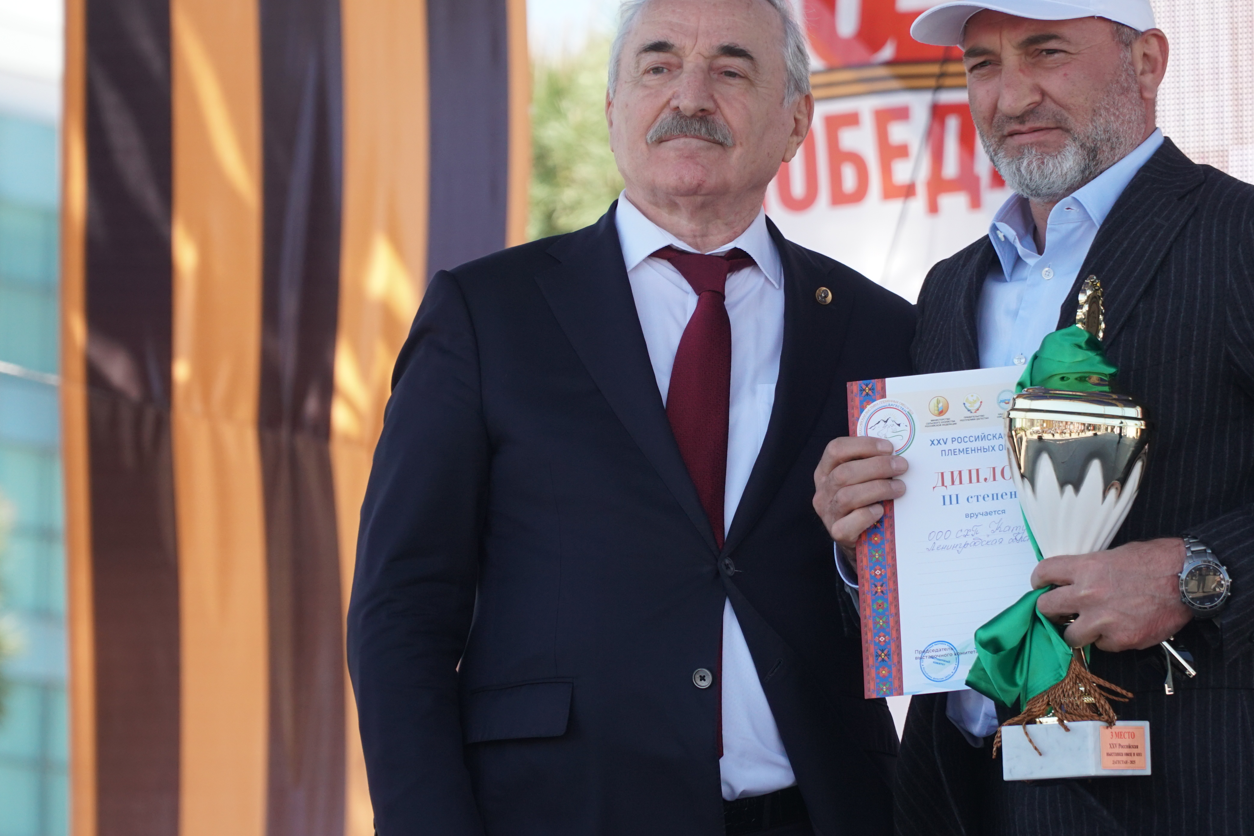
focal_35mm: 226
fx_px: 7862
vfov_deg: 6.1
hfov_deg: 9.1
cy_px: 365
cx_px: 797
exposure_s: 1/640
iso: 400
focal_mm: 105
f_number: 5
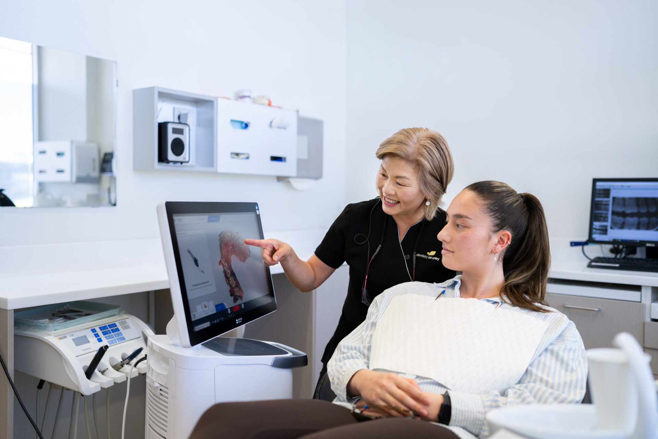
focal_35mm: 35
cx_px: 329
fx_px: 640
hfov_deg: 54.4
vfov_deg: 37.9
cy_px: 220
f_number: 2
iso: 250
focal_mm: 35
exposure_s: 1/250
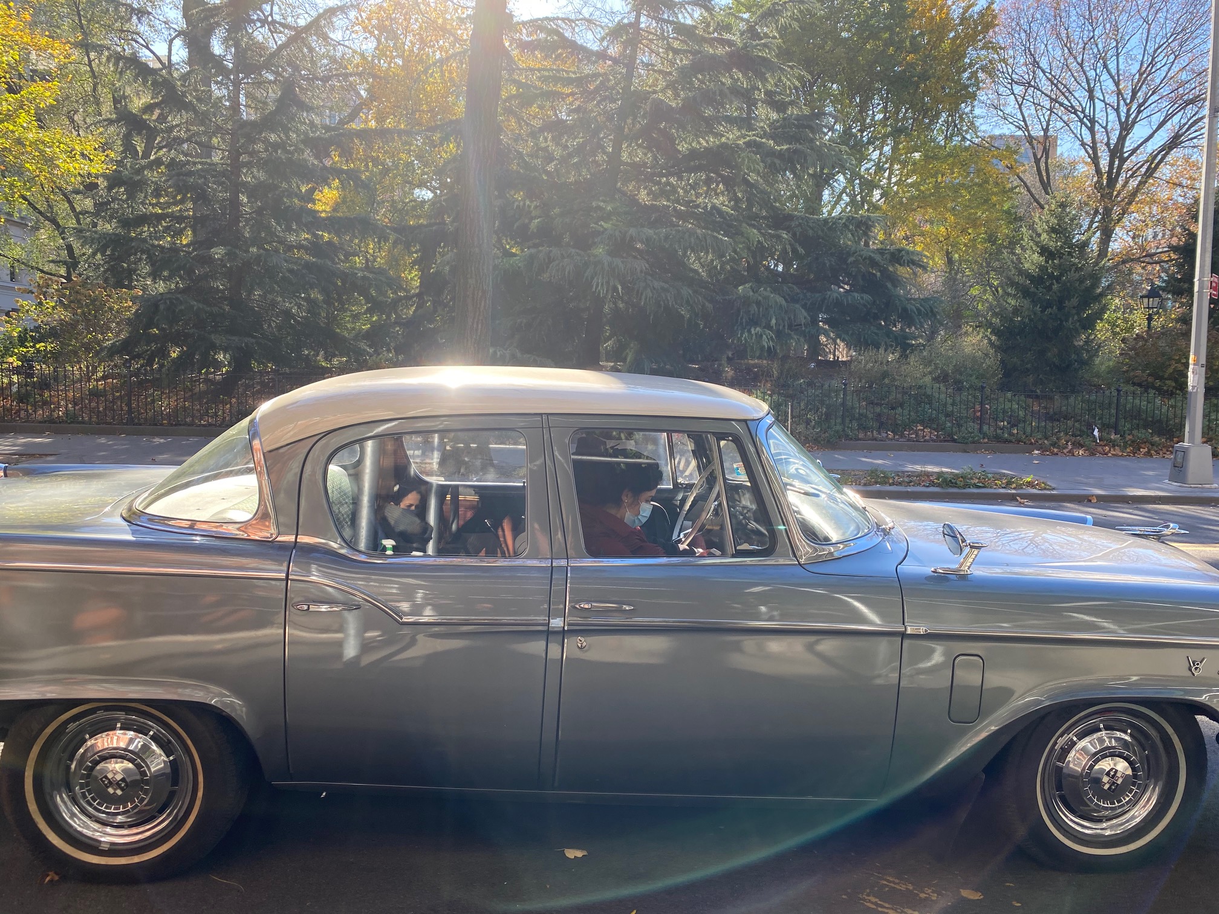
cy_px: 457
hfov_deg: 67.3
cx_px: 610
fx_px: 916
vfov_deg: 53.1
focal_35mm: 26
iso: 32
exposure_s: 1/460
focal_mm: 4.25
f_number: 1.8
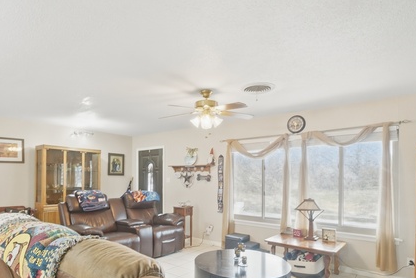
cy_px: 180
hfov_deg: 83.7
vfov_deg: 60.9
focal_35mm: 20
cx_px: 190
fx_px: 231
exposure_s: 2.5
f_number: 8
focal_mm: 9
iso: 250
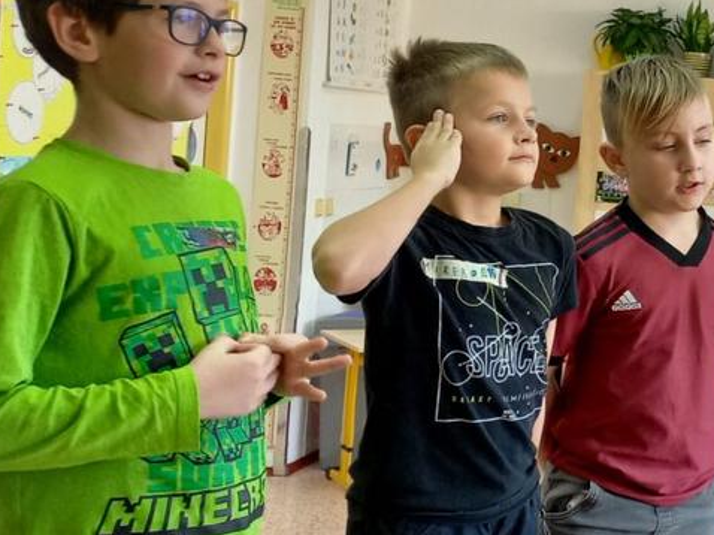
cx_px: 960
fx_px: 1443
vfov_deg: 20.9
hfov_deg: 24.0
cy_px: 197
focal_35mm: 70
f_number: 1.8
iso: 125
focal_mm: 4.65
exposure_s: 1/50
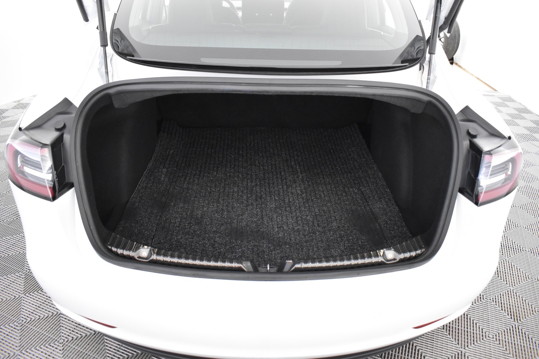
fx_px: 404
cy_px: 180
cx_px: 270
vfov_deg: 47.9
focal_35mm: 27
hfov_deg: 67.4
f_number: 3.5
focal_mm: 18
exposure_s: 1/30
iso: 3200
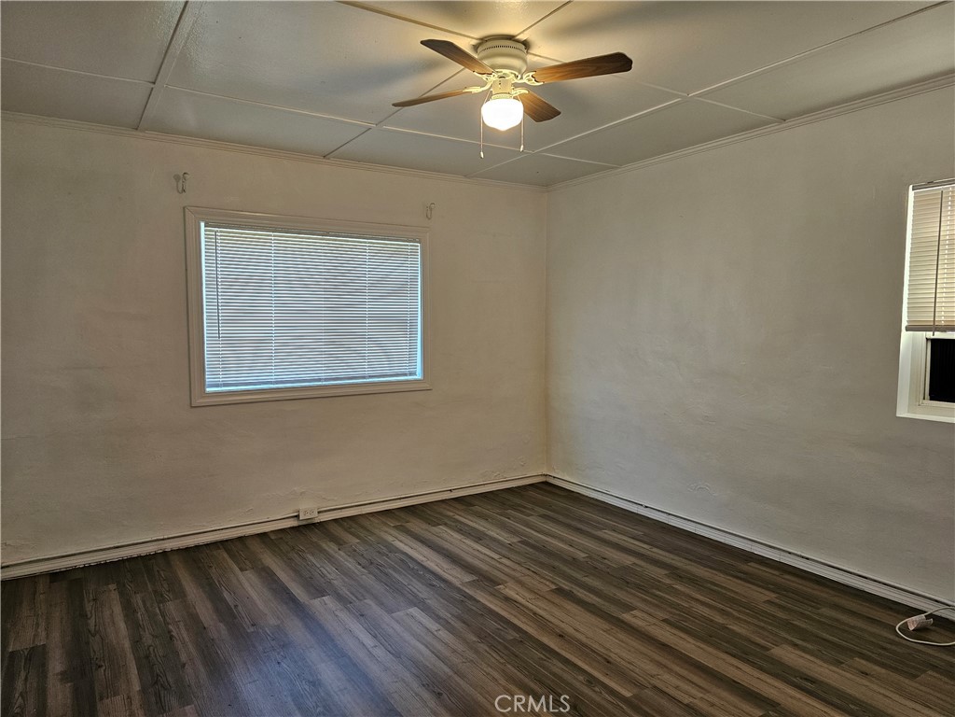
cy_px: 358
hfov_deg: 73.9
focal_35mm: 23
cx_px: 478
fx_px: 635
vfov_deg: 58.9
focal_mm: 6.3
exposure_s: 1/120
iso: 250
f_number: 1.7
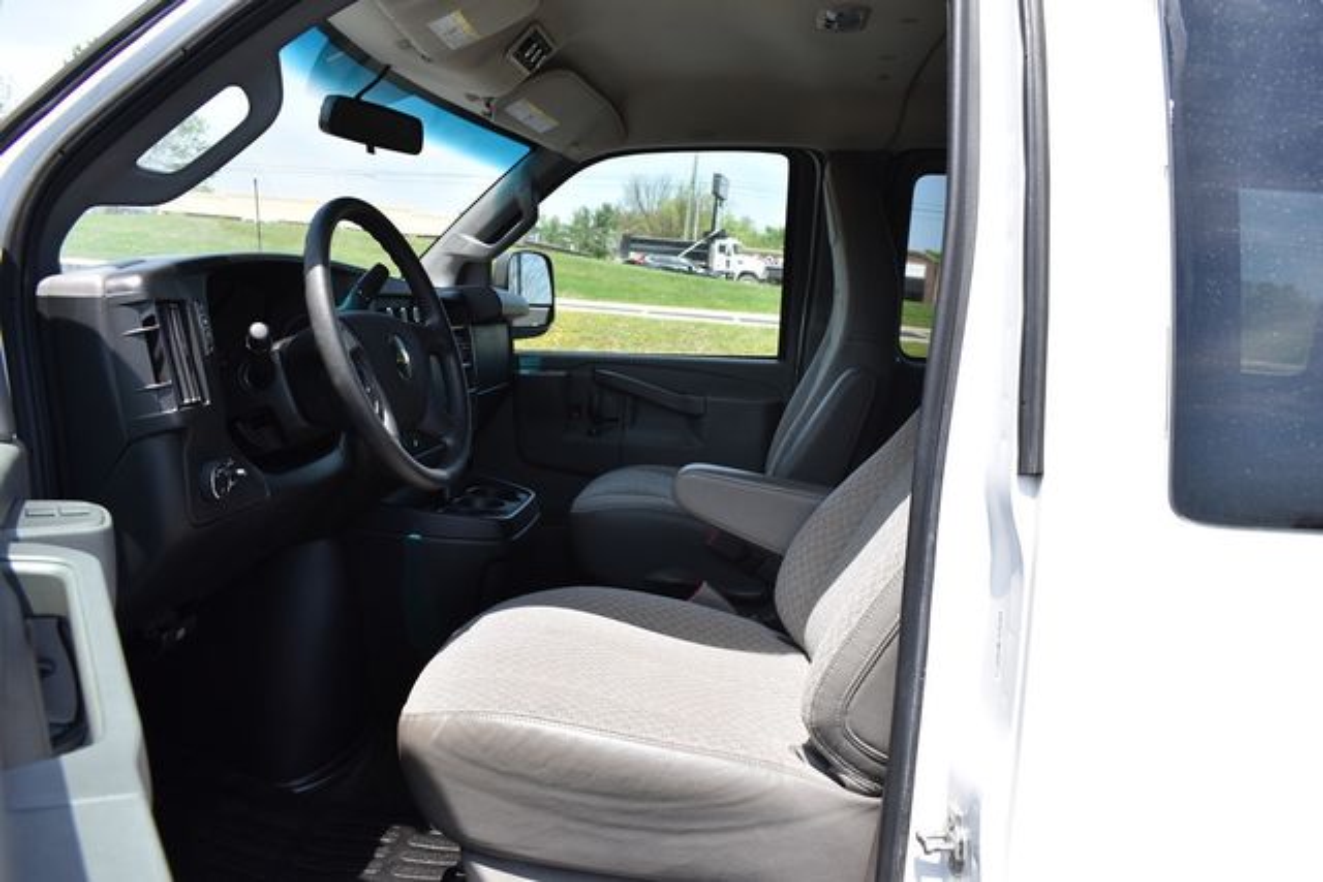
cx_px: 662
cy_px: 441
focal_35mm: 27
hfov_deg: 67.4
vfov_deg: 48.0
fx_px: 992
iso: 200
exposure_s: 1/250
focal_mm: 18
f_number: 7.1
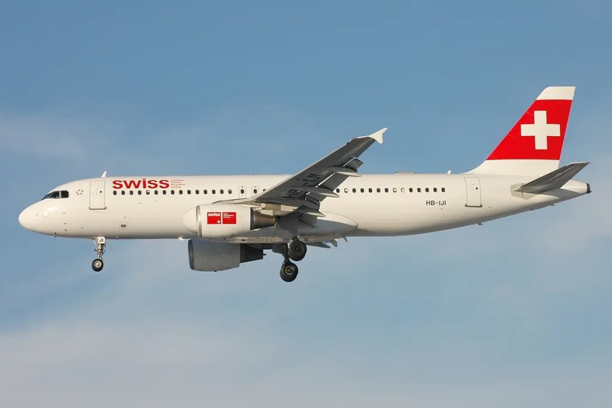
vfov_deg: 7.9
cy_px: 204
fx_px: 2958
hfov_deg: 11.8
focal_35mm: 174
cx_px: 306
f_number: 10
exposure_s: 1/400
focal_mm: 116
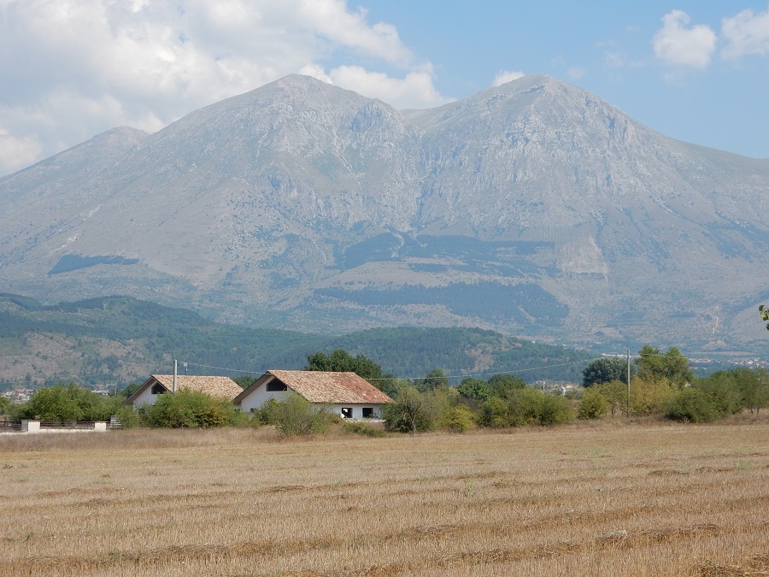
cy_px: 288
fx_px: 1577
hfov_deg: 27.4
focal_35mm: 71
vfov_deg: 20.7
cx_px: 384
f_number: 4.8
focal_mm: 12.6
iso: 125
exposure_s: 1/800
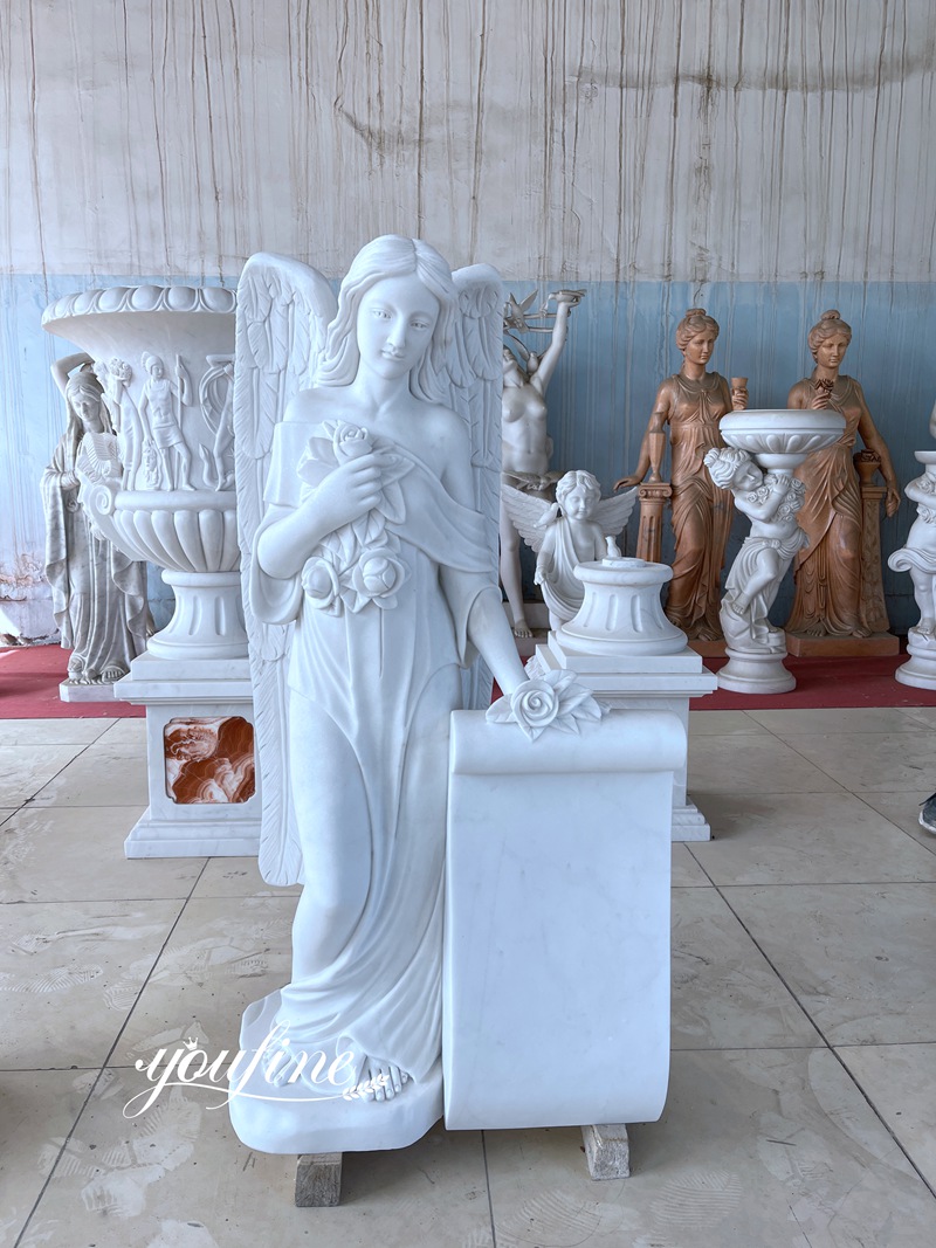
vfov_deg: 67.3
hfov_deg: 53.1
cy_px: 624
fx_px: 938
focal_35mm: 26
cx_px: 468
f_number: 1.6
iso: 32
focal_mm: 5.1
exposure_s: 1/518
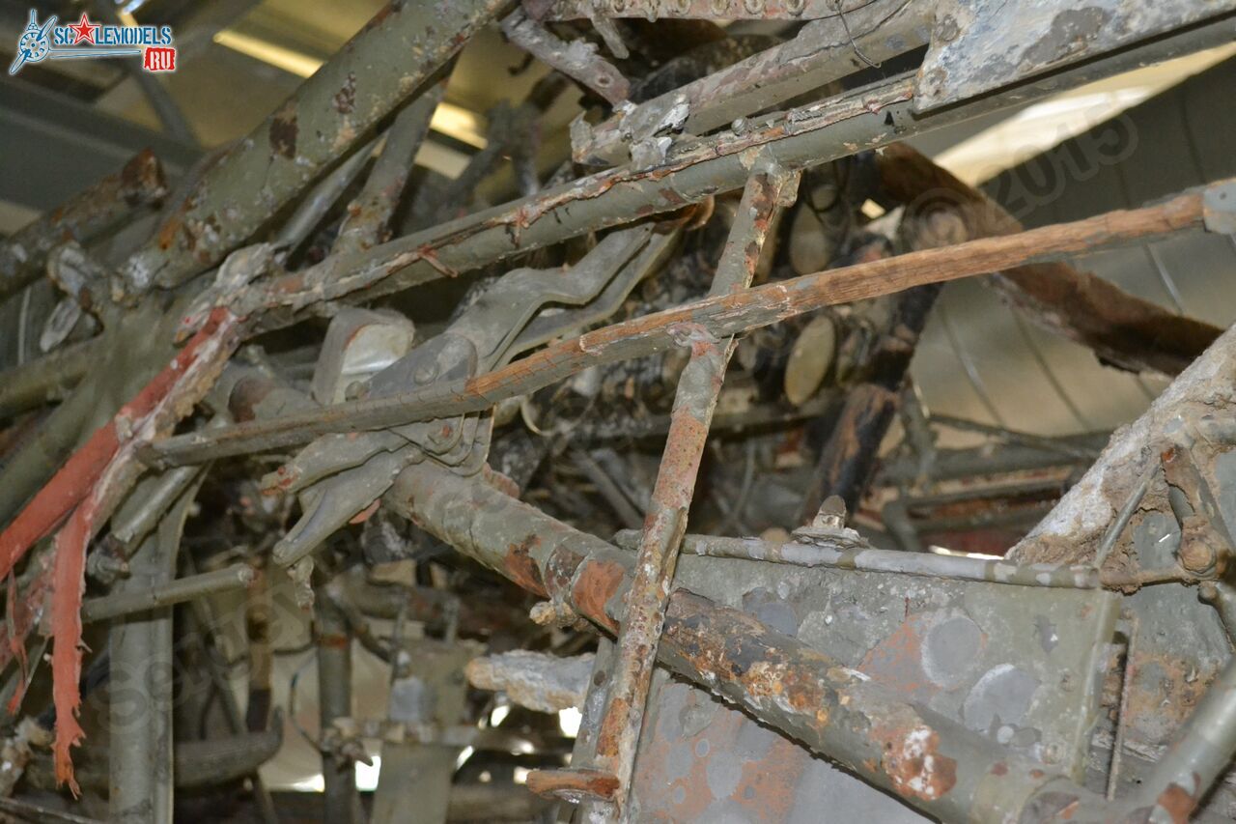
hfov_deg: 37.9
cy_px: 412
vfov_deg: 25.7
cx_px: 618
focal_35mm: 52
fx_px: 1802
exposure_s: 1/60
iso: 2800
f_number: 5
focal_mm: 35
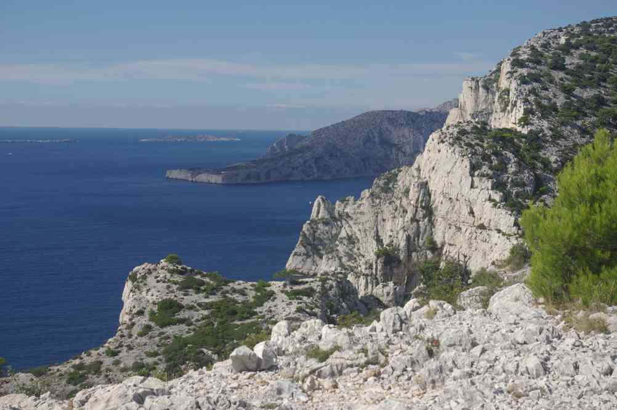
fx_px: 1104
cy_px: 205
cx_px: 308
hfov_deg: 31.2
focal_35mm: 64
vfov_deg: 21.0
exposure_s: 1/250
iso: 100
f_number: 8
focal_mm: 43
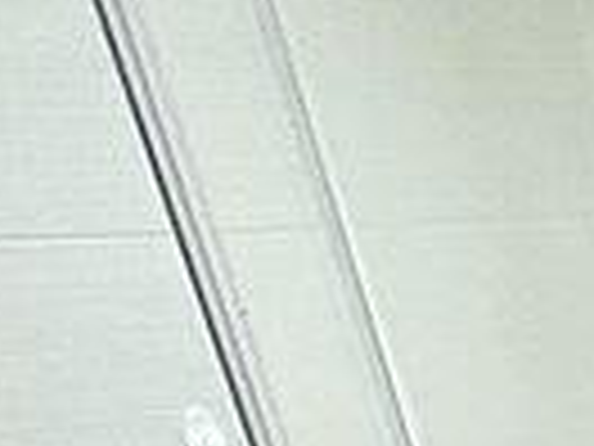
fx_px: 1870
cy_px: 1329
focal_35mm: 109
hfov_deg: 13.0
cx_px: 1476
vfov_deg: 10.1
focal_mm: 2.22
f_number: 2.2
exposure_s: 1/33
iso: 800
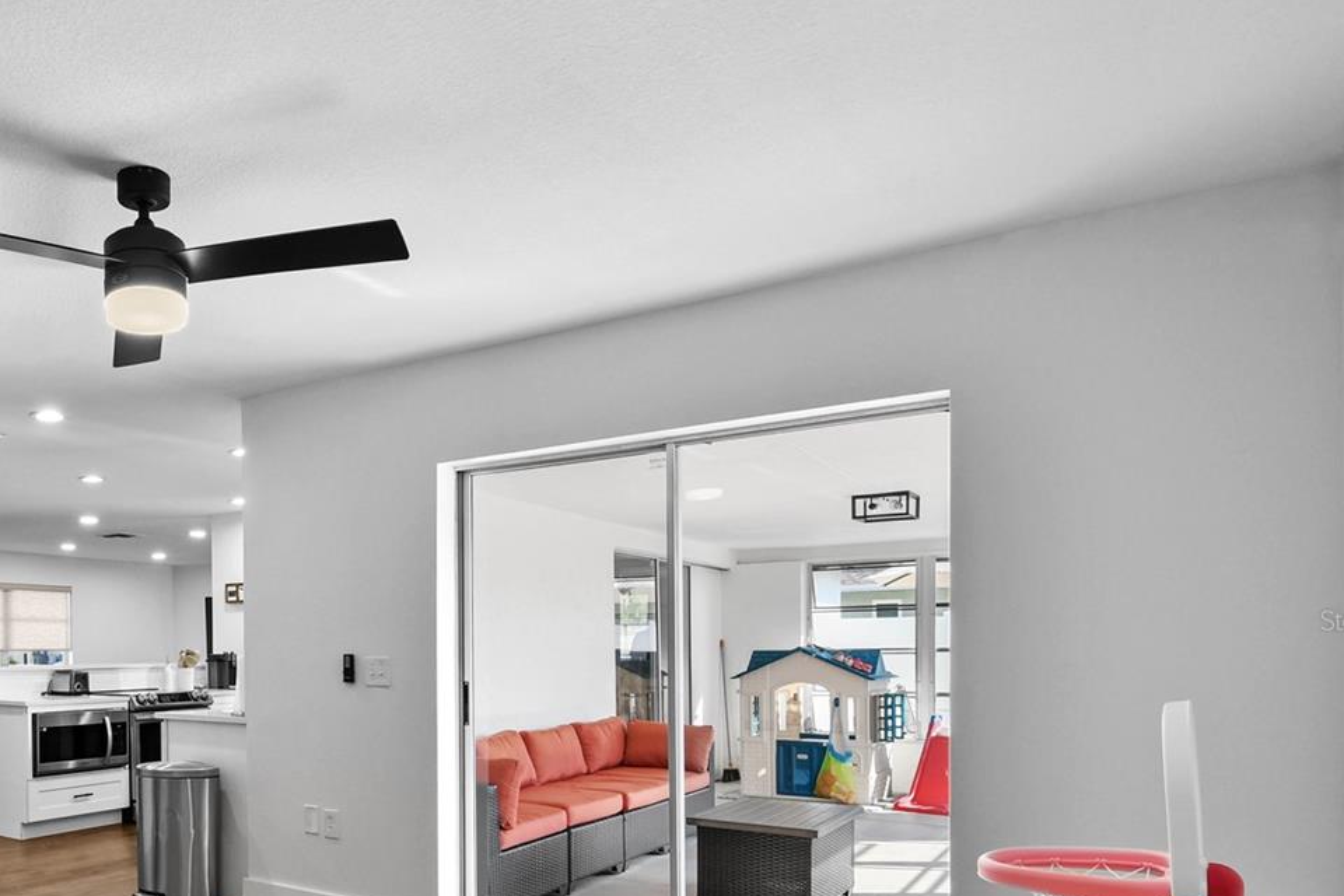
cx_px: 325
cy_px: 620
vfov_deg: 50.1
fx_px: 933
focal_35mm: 25
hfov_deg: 66.7
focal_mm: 10
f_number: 7.1
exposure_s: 1/2.5
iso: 100
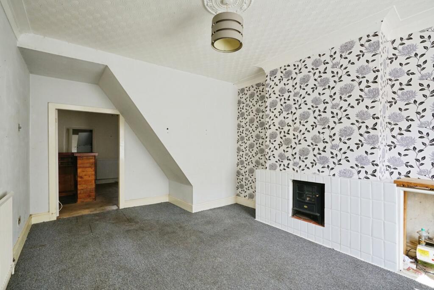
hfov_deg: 96.7
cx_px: 217
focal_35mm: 16
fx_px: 193
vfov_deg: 73.8
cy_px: 145
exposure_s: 1/100
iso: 1250
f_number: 7.1
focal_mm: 16
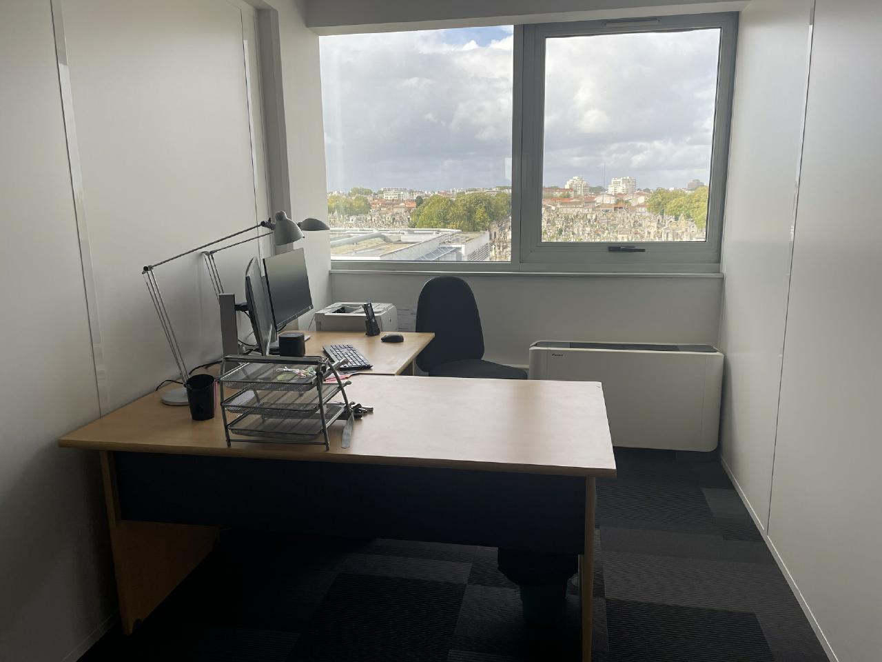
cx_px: 441
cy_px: 331
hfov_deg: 67.3
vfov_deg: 53.1
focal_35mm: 26
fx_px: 662
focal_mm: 4.2
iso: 32
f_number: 1.6
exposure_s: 1/342
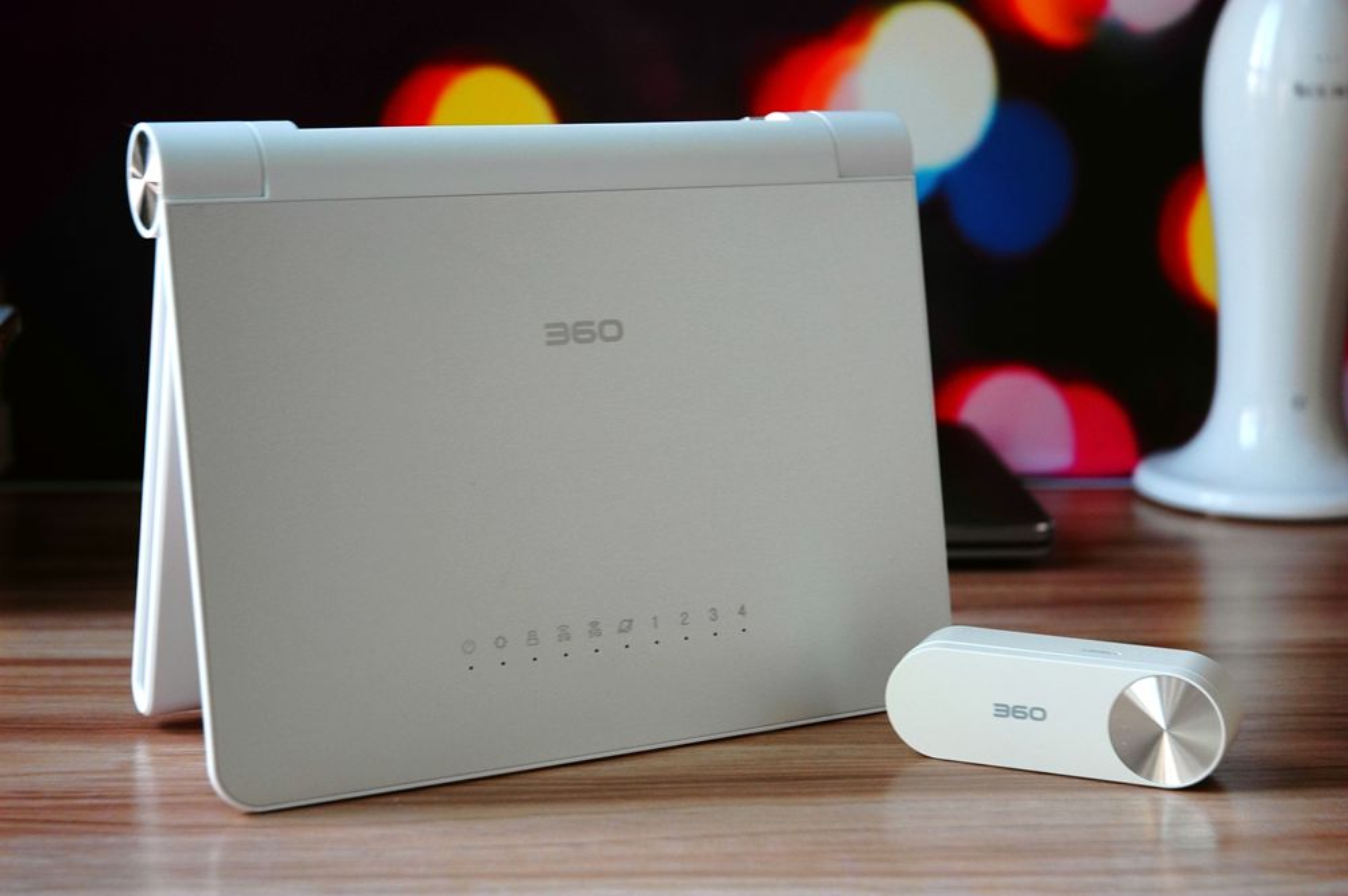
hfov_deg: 29.3
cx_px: 674
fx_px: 2581
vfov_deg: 19.7
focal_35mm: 69
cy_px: 448
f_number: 4.5
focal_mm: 46
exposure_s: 1/20
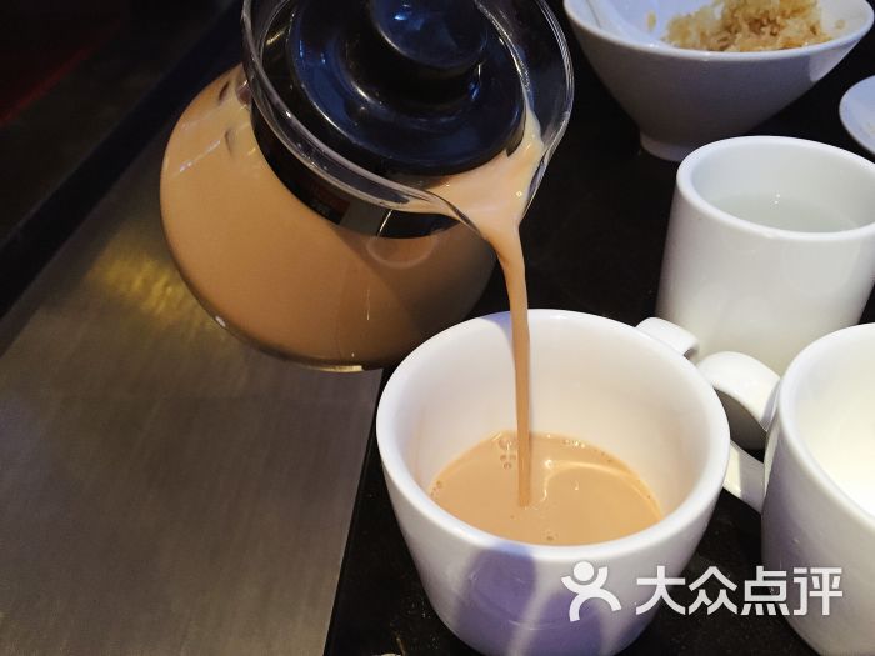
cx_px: 438
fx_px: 733
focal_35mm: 29
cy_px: 328
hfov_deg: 61.7
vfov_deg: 48.2
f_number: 2.2
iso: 200
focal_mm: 4.15
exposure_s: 1/33
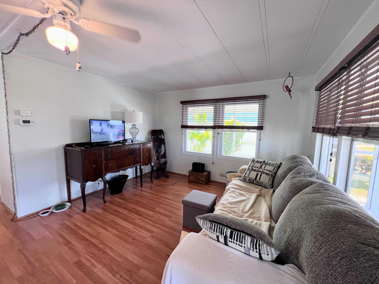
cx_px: 190
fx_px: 142
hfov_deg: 106.2
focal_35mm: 13
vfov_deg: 89.9
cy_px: 142
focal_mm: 1.57
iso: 160
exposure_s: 1/120
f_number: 1.8
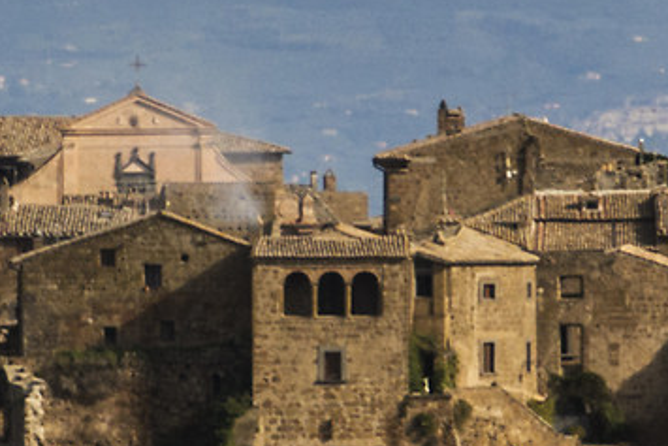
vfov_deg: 1.9
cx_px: 160
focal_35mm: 710
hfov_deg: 2.9
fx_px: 13179
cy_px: 245
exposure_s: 1/100
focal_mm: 70
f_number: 9
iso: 100
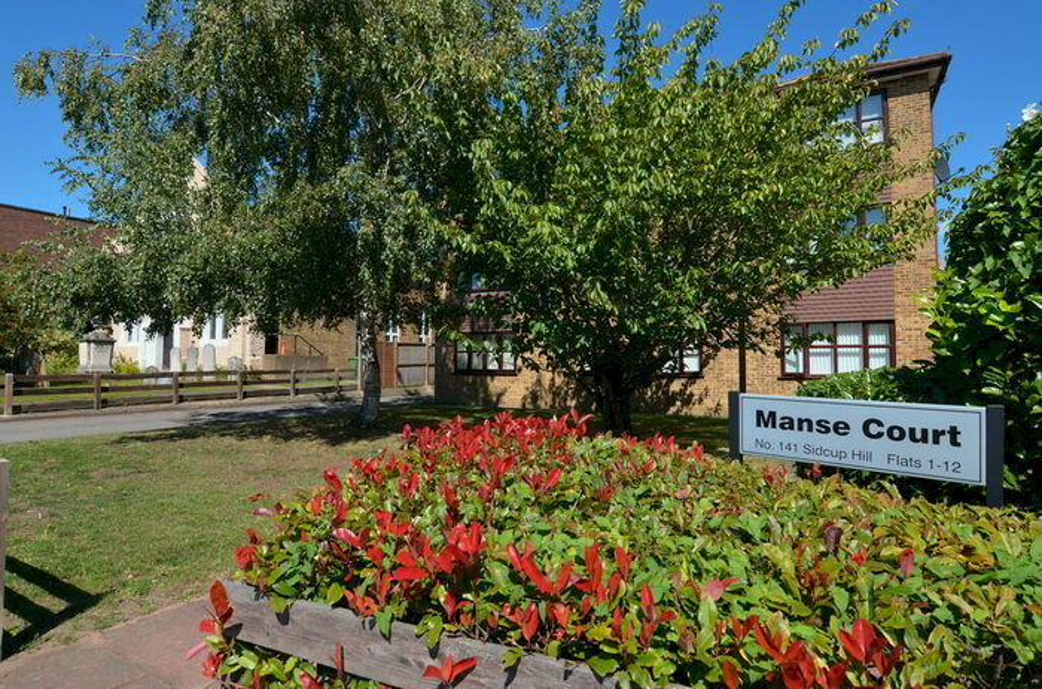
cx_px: 521
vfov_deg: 62.9
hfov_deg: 85.6
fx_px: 563
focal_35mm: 20
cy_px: 344
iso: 140
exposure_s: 1/250
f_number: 8
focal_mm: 13
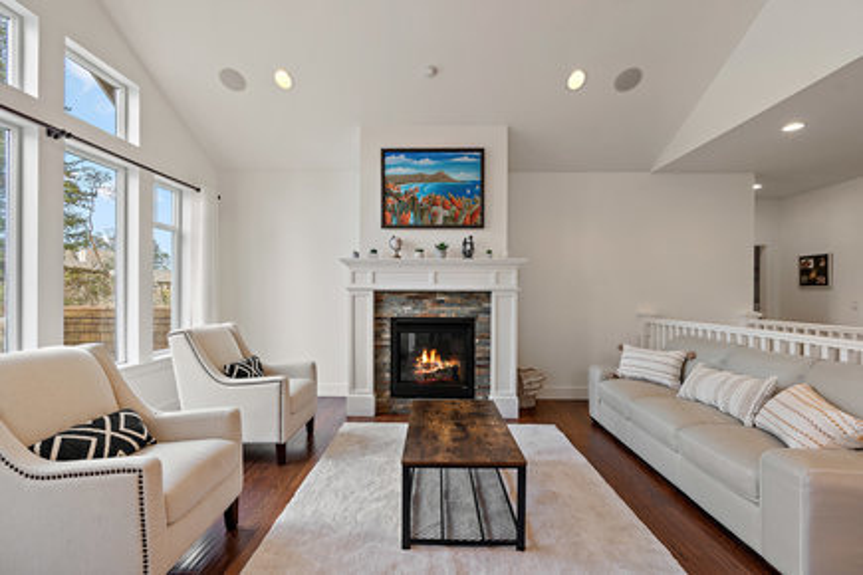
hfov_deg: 96.7
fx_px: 384
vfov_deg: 73.7
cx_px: 432
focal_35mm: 16
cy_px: 288
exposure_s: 1/25
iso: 400
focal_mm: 16
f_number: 7.1
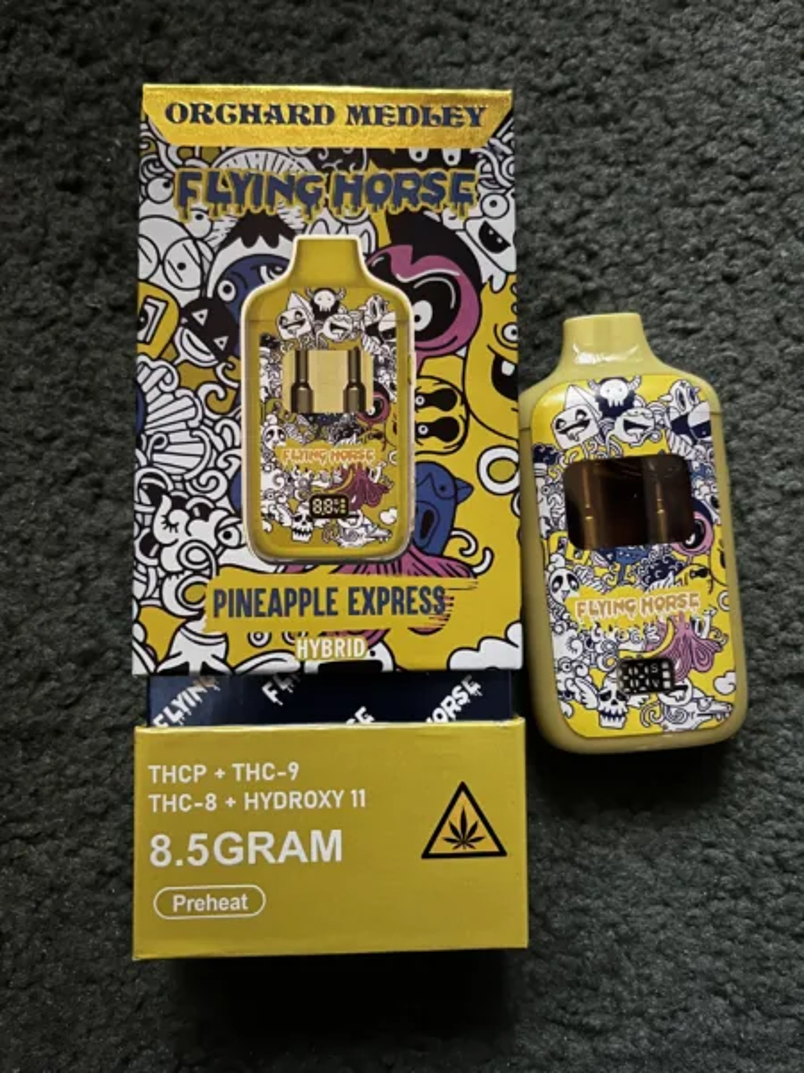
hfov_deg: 53.1
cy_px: 536
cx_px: 402
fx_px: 805
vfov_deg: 67.3
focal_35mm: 26
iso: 640
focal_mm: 5.1
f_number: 1.6
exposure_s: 1/15
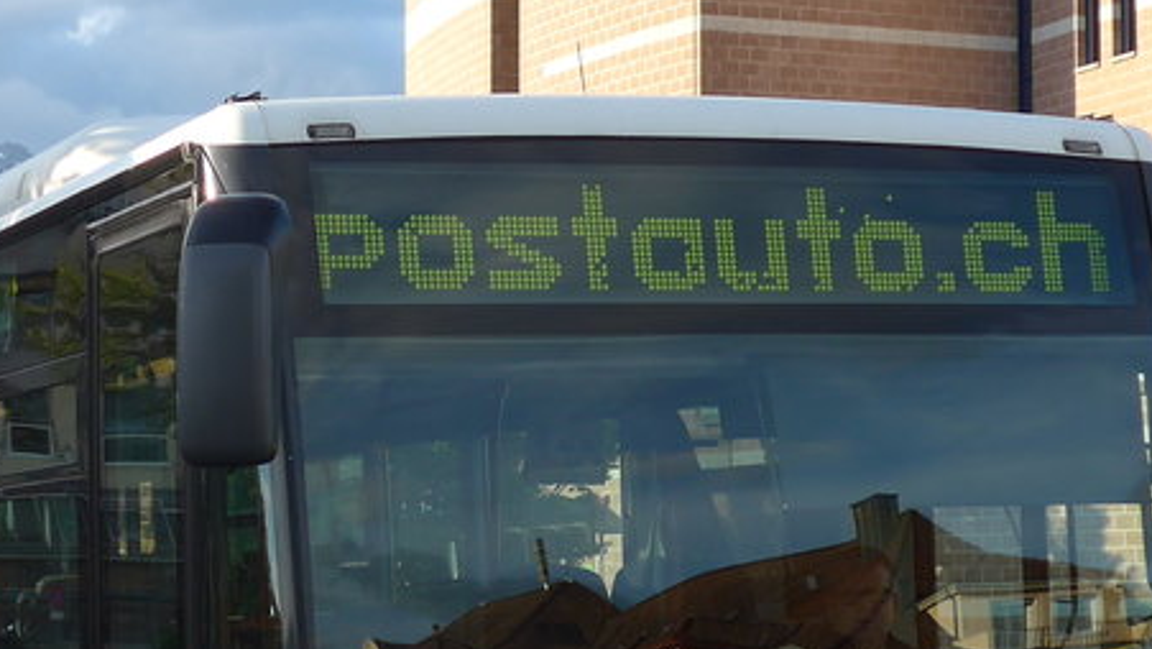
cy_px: 506
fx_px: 3453
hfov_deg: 18.9
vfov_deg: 10.7
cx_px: 452
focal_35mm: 113
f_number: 2.8
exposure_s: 1/500
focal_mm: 8
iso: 80
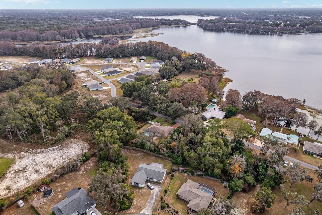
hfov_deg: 78.6
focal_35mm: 22
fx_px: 197
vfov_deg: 57.2
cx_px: 161
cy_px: 108
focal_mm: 8.38
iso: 200
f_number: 2.8
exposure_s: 1/1000
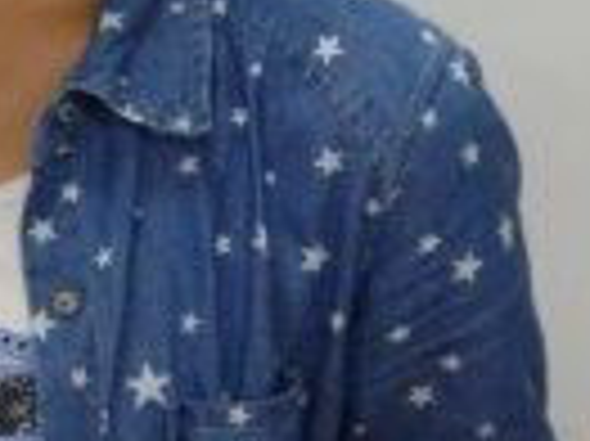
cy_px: -308
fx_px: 2554
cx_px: -468
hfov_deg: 12.1
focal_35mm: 150
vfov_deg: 9.5
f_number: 3.7
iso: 800
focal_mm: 7.3
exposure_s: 1/60
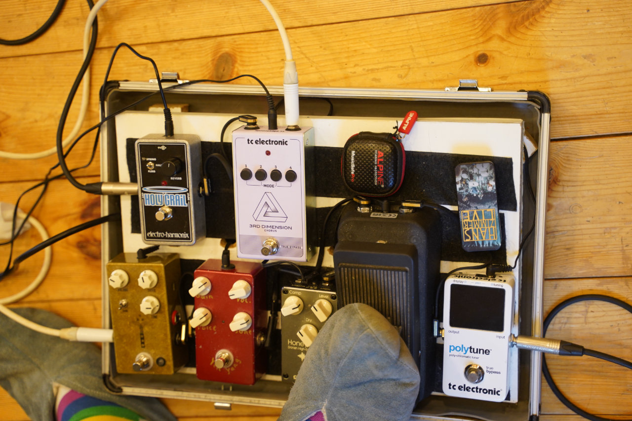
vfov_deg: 20.6
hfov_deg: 30.5
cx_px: 316
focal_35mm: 66
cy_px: 210
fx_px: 1158
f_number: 2.8
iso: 2000
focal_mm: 66
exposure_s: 1/160
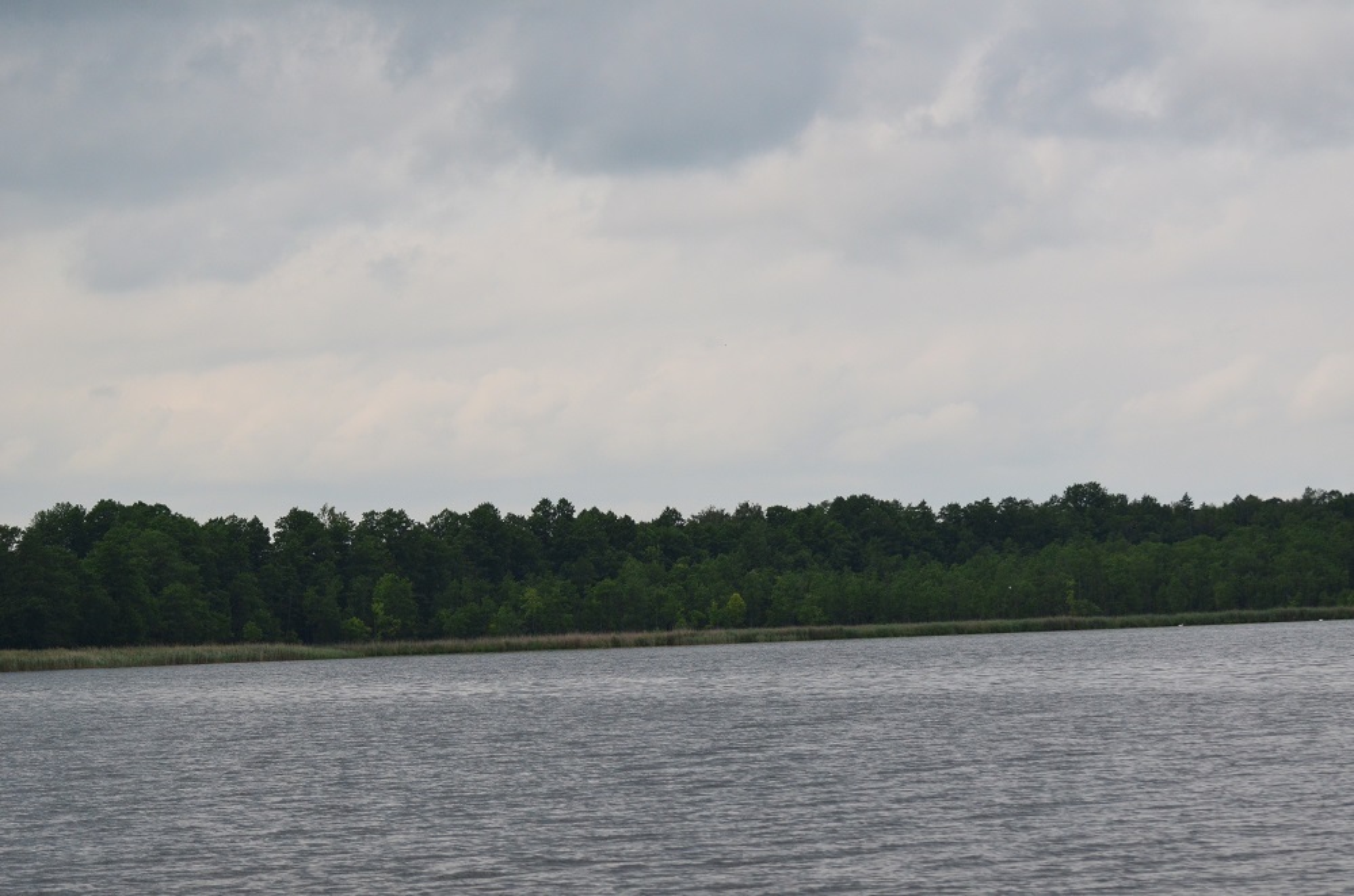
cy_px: 448
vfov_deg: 13.0
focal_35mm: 105
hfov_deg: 19.5
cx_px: 677
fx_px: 3940
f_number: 4.5
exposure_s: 1/8000
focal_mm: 70
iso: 900
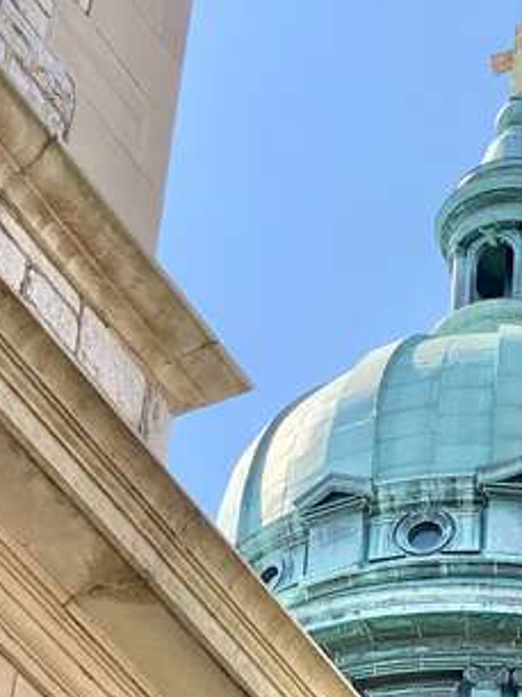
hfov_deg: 10.8
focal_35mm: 136
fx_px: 2738
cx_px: 543
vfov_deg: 14.1
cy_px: 802
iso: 20
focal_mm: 6
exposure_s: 1/675
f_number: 2
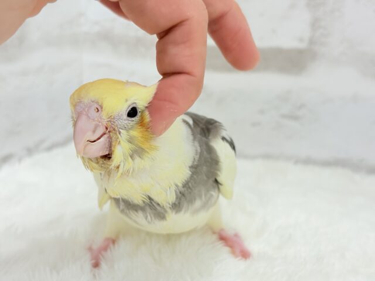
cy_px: 140
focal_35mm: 52
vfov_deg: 28.0
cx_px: 188
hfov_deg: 36.8
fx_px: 563
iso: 80
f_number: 1.6
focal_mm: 5.96
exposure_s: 1/100
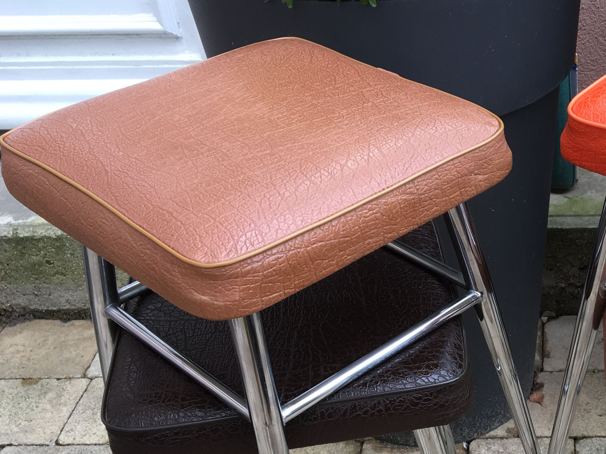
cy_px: 364
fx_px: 980
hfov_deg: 32.4
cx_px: 561
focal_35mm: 56
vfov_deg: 25.6
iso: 32
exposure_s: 1/100
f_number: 2.2
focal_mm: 4.15
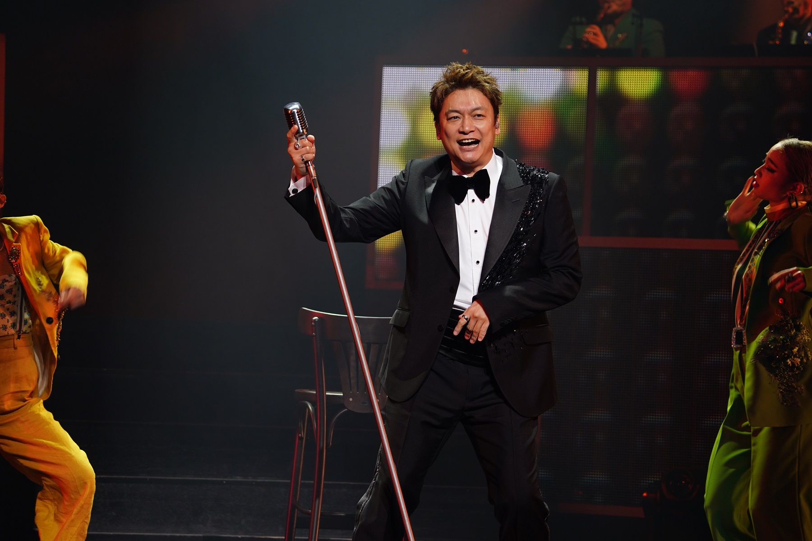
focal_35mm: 200
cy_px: 270
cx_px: 406
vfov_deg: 6.9
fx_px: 4511
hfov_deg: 10.3
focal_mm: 200
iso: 500
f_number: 6.3
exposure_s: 1/200
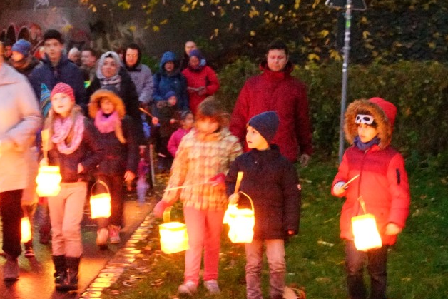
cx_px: 45
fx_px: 1444
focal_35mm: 116
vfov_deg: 11.8
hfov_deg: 17.4
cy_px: 151
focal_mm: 45
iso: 25600
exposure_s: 1/13
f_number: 4
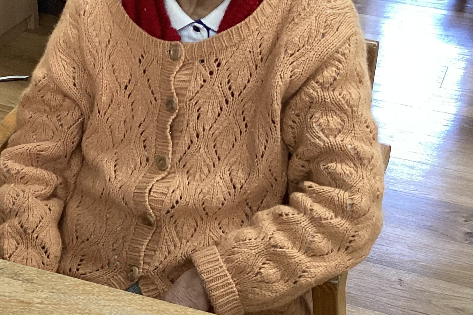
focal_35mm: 71
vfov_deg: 19.1
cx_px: 169
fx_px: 933
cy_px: 115
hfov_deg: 28.3
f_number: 2.4
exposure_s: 1/60
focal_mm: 3.3
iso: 200
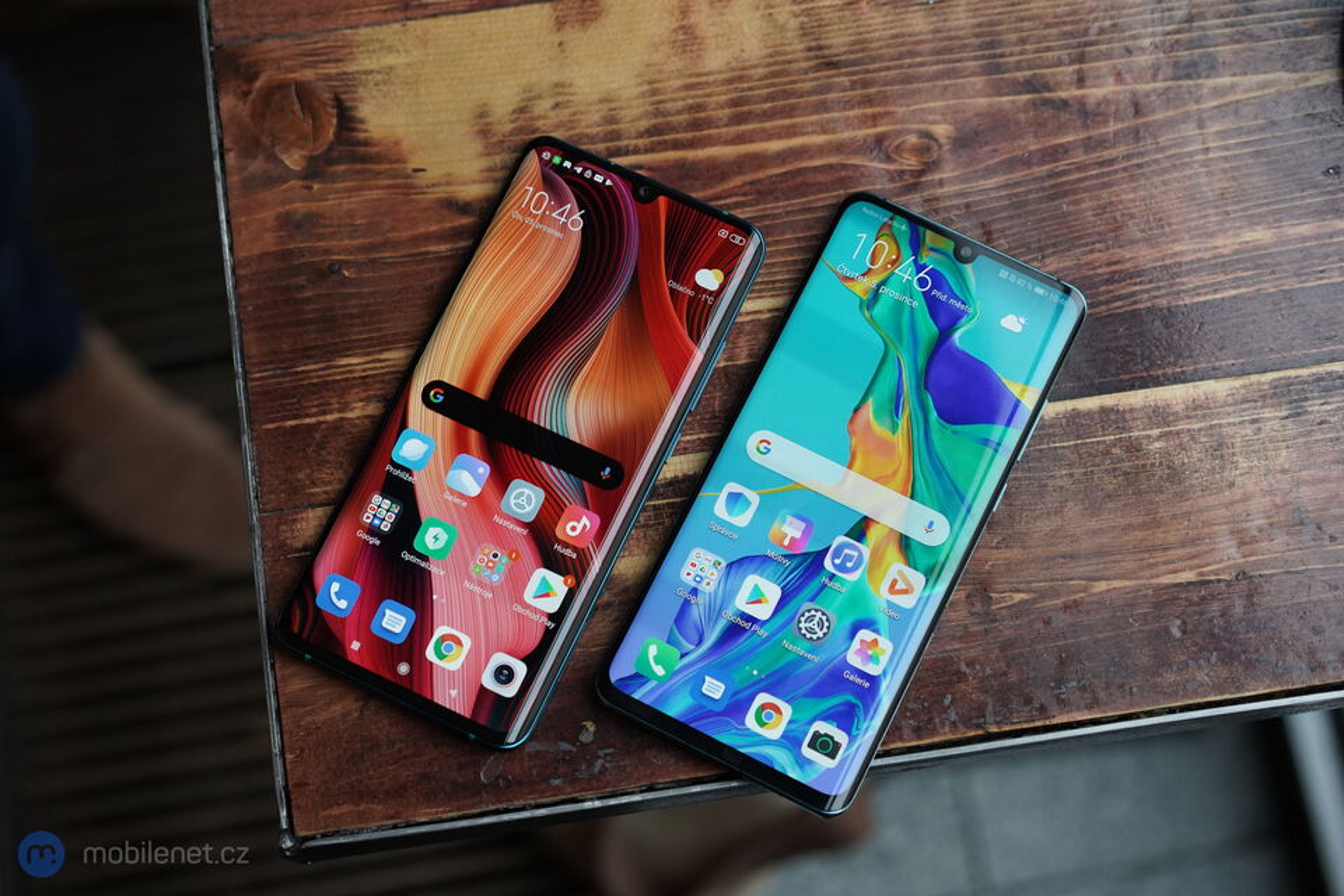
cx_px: 672
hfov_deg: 36.2
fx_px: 2053
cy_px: 448
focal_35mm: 55
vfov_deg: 24.6
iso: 2000
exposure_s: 1/250
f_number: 4.5
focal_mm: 55
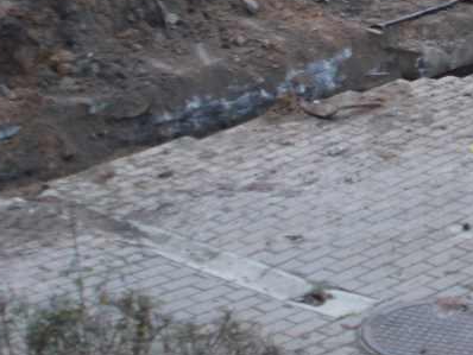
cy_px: -94
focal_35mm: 134
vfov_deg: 10.8
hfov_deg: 14.4
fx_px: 1832
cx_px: 501
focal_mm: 9
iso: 160
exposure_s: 1/30
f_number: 4.5
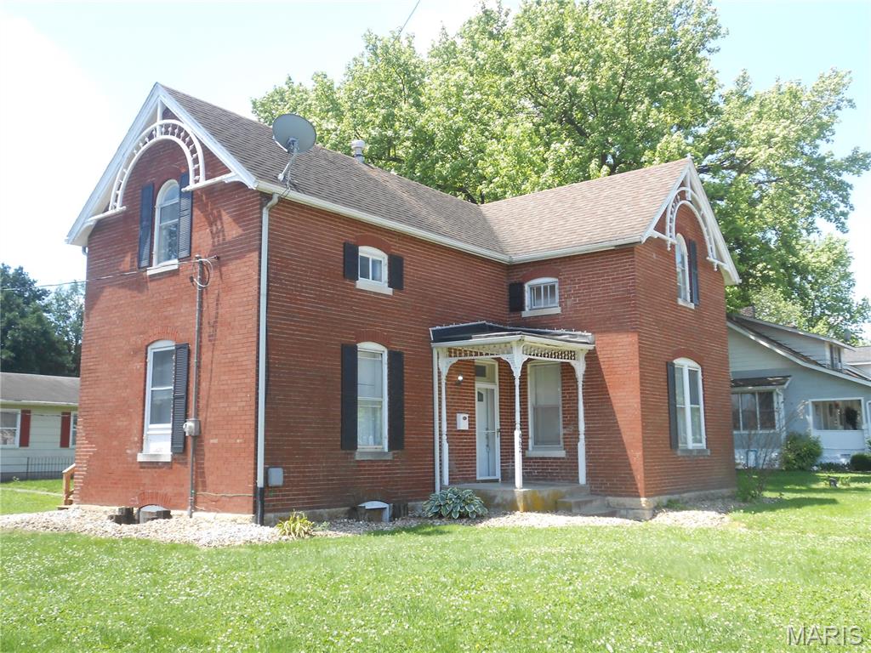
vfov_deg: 41.8
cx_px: 436
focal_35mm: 34
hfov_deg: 54.0
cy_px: 326
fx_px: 856
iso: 80
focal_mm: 6
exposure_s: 1/160
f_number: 3.9
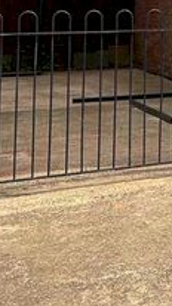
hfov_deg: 10.6
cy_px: -54
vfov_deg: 20.9
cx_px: 429
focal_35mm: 96
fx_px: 781
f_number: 1.5
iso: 50
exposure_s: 1/3571
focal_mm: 5.7
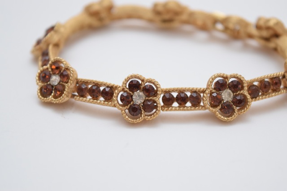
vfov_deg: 16.6
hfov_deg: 24.6
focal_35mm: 82
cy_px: 96
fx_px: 658
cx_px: 144
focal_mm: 55
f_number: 5.6
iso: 1600
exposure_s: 1/125
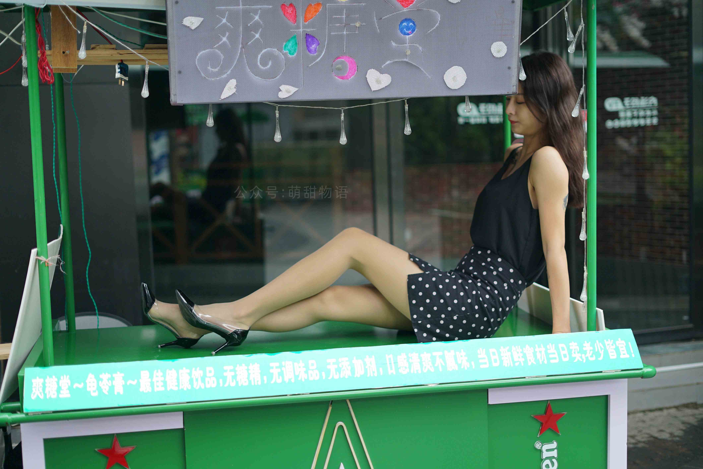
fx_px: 977
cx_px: 352
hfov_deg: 39.6
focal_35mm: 50
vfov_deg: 27.0
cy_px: 234
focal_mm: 50
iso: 200
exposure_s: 1/320
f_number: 1.8
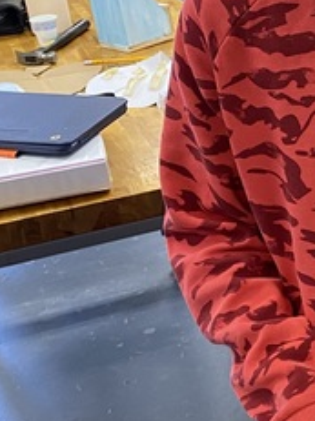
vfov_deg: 21.8
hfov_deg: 14.9
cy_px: 228
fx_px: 1093
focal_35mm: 90
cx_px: 513
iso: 200
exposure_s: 1/60
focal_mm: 4.25
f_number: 1.8
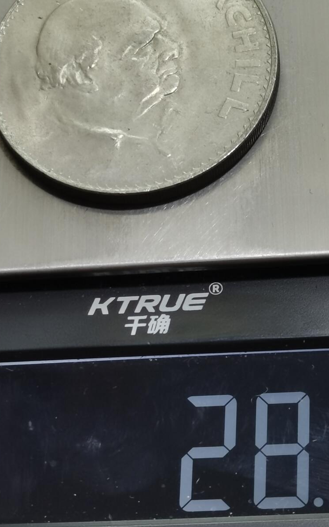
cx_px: 164
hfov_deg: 11.1
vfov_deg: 17.6
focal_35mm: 118
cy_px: 148
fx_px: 1693
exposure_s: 1/100
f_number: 1.8
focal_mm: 5.58
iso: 50
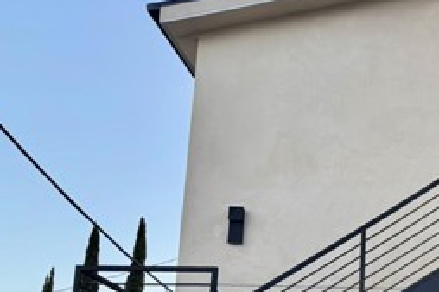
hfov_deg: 27.6
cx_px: 539
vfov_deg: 20.8
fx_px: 768
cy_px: 295
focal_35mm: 63
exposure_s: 1/243
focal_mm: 6.76
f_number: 1.78
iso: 100
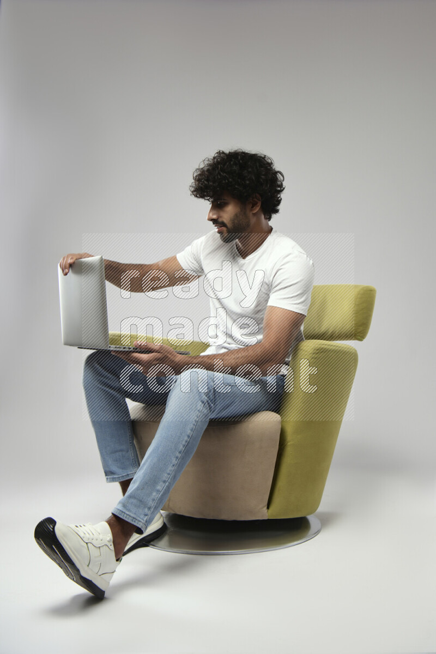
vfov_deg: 54.4
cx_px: 218
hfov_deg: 37.9
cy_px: 327
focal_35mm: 35
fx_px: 636
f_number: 5.6
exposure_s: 1/125
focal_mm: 35
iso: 400
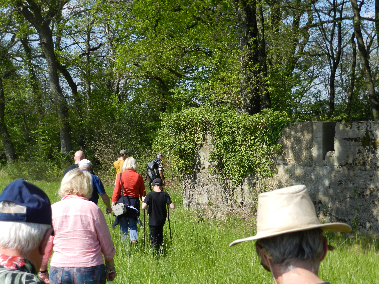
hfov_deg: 32.2
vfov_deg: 24.4
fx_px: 657
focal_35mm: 60
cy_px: 142
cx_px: 190
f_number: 4.6
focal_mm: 10.7
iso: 160
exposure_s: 1/800
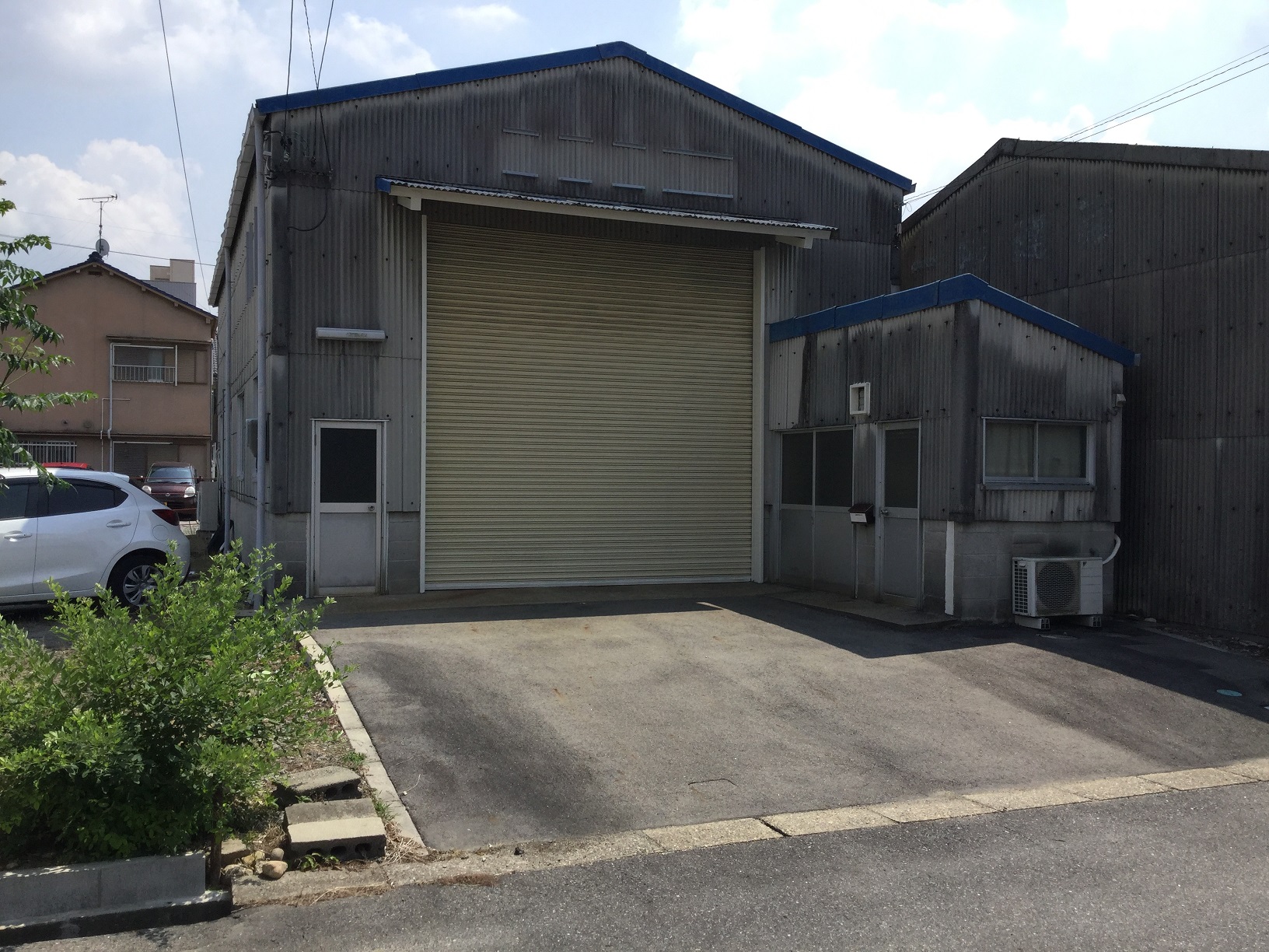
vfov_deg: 45.4
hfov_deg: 58.4
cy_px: 476
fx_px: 1136
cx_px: 634
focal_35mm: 31
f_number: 2.4
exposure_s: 1/1404
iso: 25
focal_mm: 3.3
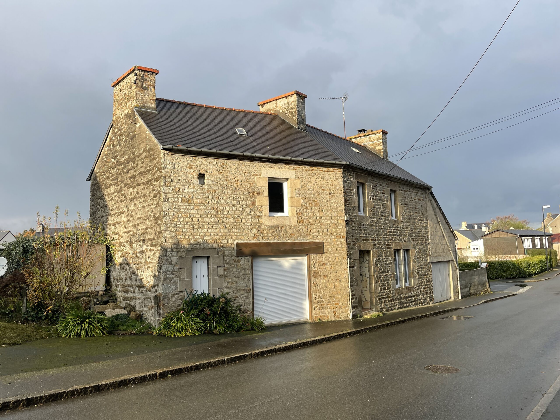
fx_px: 421
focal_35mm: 26
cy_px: 210
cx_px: 280
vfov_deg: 53.1
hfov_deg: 67.3
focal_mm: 4.2
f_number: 1.6
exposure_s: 1/1233
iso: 32
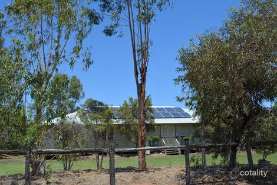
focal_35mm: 38
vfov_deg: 35.5
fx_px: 288
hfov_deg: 51.3
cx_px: 138
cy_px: 92
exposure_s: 1/250
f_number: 8
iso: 100
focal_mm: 25
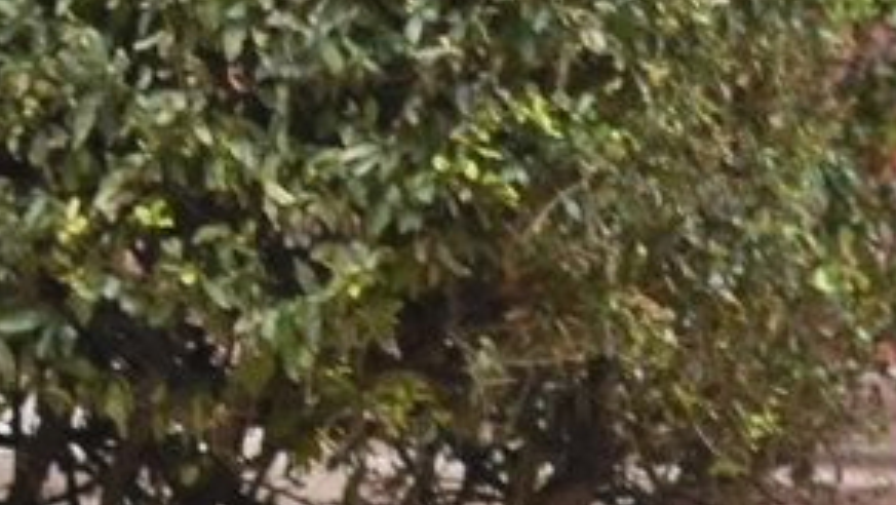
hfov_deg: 1.7
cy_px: -510
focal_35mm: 1251
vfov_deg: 1.0
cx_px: 1213
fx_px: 29732
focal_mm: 145
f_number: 5.3
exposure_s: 1/160
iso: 800
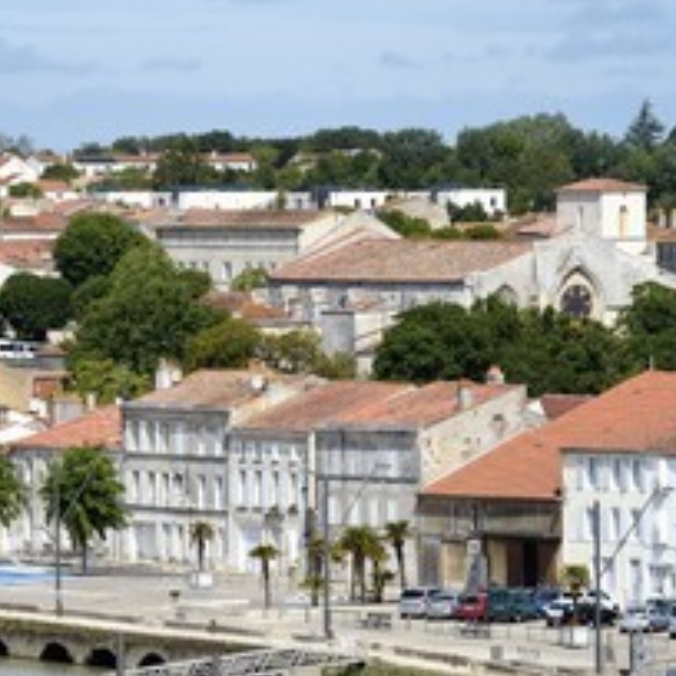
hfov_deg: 5.0
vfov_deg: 5.0
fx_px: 7733
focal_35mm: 350
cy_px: 454
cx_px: 237
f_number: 13
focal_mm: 200
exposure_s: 1/250
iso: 200
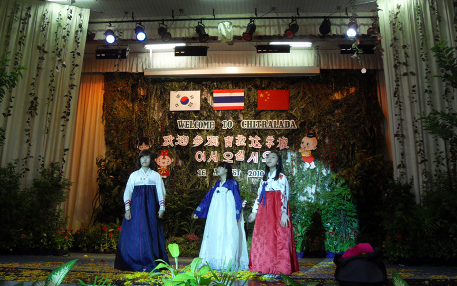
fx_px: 374
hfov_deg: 62.9
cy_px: 173
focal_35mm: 30
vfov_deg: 41.7
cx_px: 231
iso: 120
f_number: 2.8
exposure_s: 1/45
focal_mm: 6
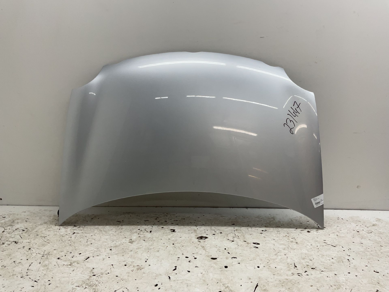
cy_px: 146
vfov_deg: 48.2
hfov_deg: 61.7
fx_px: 326
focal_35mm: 29
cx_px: 194
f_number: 1.8
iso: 25
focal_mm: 3
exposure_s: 1/100
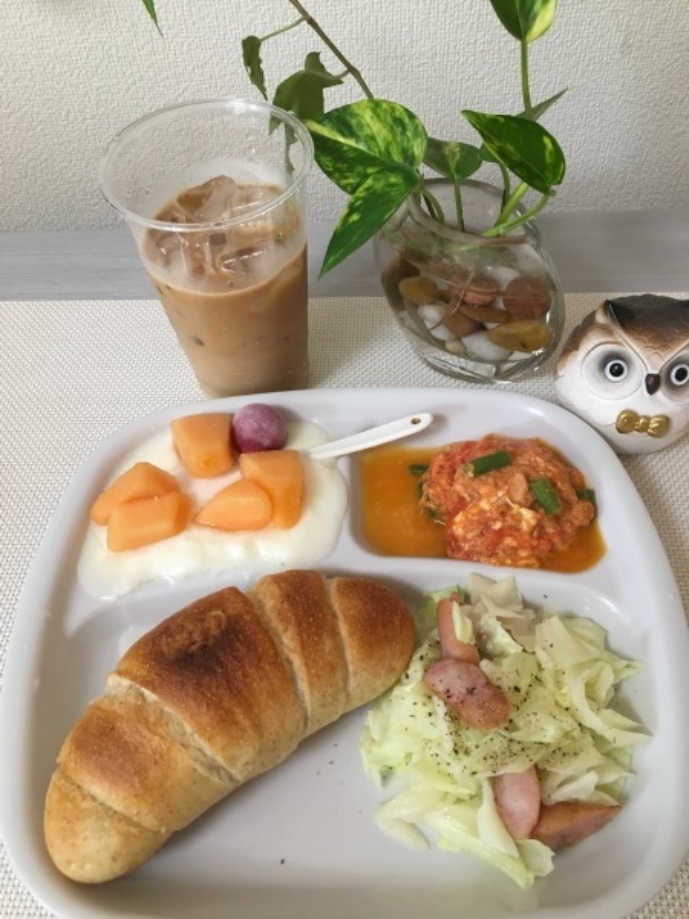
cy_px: 460
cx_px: 344
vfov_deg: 61.7
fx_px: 770
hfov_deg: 48.2
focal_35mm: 29
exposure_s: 1/30
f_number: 2.2
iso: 100
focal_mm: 4.15
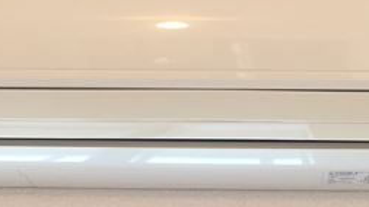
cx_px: 271
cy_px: 79
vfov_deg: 15.1
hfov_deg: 26.2
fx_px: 782
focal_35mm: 80
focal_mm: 4.15
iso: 40
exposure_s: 1/30
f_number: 2.2
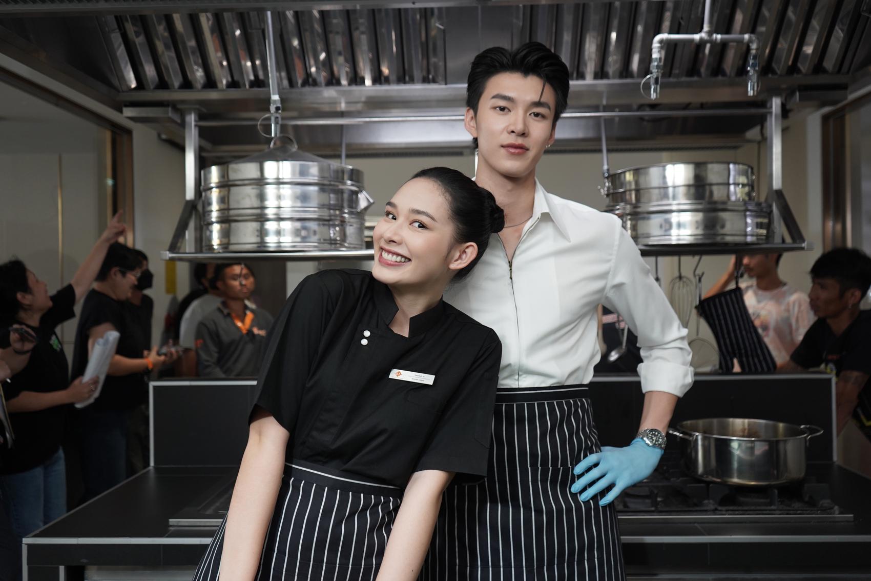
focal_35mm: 32
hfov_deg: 58.7
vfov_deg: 41.1
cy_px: 290
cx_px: 436
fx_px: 774
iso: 1000
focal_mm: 32
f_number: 4
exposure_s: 1/250
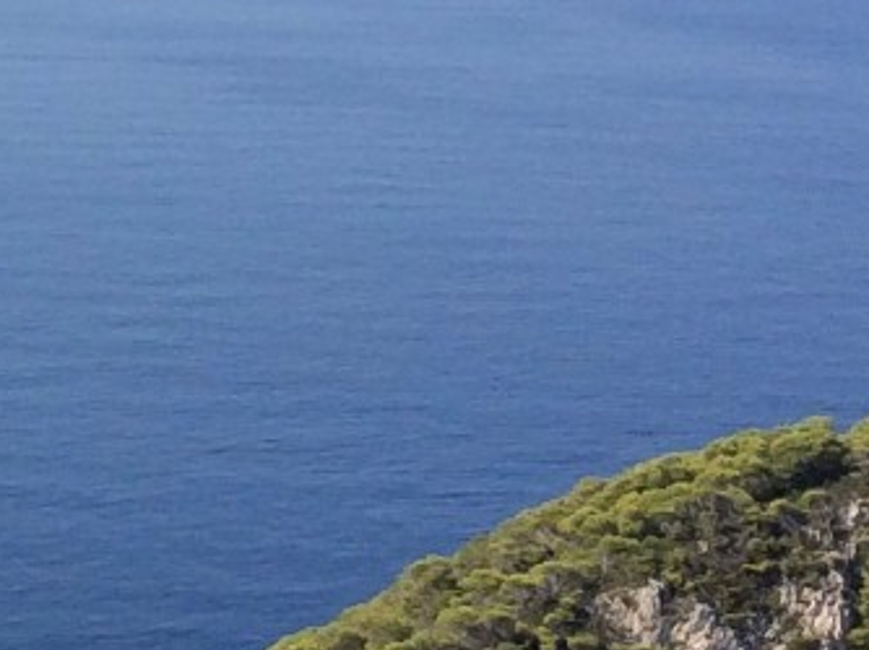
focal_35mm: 178
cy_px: -541
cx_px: -679
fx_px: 4465
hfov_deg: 10.5
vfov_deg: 8.0
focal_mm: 4.15
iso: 32
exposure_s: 1/1953
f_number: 2.2
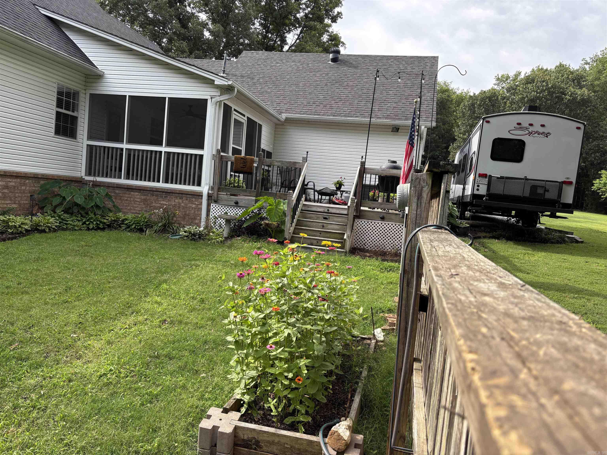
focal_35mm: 26
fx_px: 456
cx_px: 304
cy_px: 228
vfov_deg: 53.1
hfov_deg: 67.3
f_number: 1.6
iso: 50
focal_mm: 5.96
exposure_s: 1/626
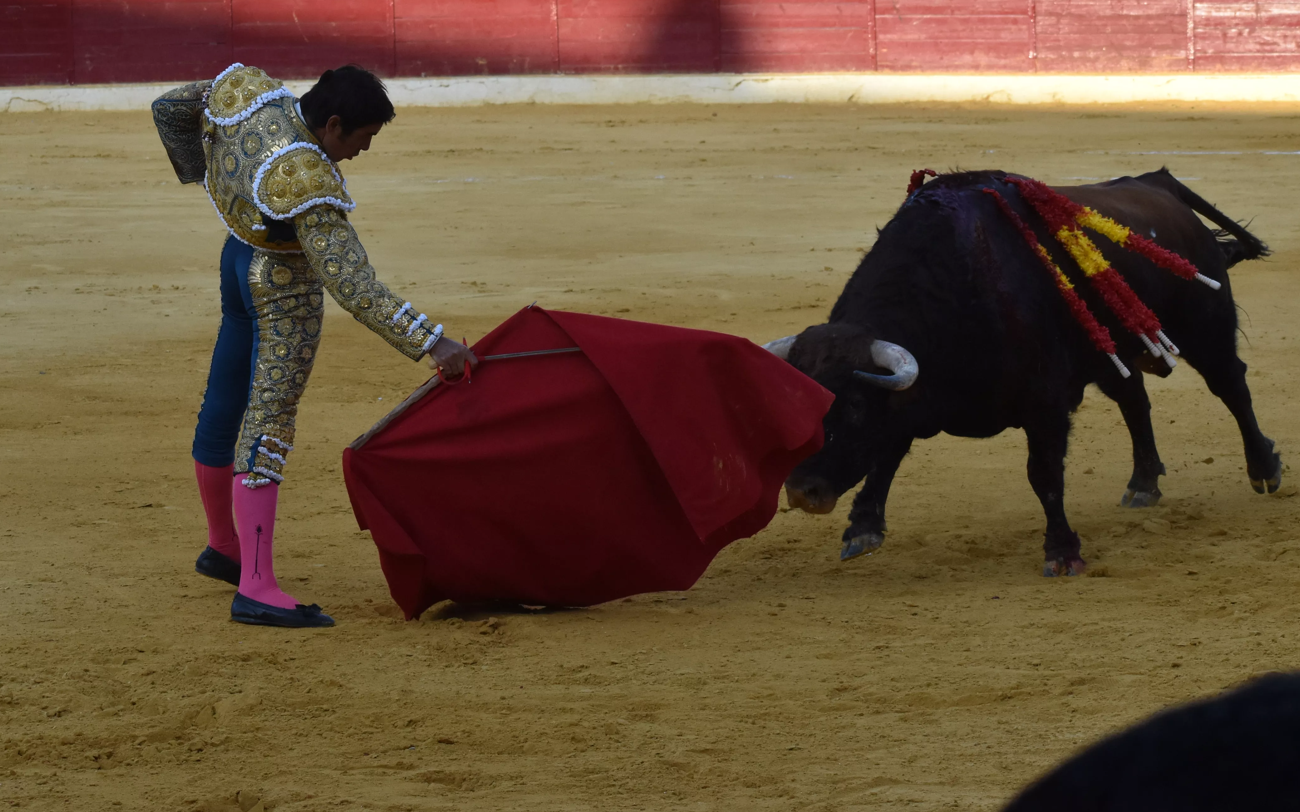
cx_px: 442
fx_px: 5492
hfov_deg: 13.5
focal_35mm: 155
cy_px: 259
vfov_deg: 8.5
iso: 800
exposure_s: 1/1000
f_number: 8
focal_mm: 70
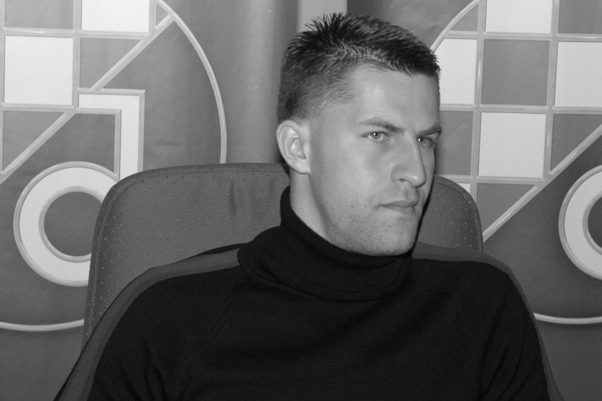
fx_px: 1304
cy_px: 200
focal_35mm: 78
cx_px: 301
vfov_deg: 17.5
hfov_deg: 26.0
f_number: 6.3
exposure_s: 1/80
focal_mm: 52
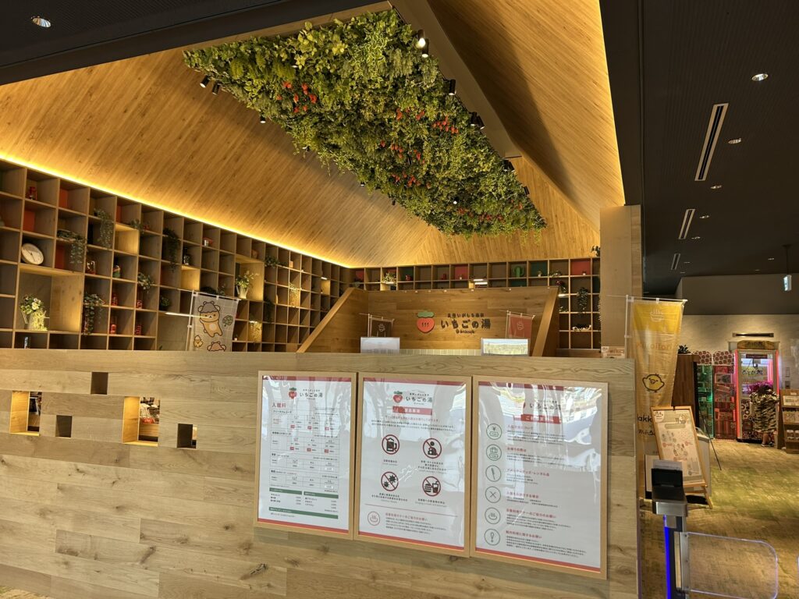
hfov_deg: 67.3
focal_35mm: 26
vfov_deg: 53.1
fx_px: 600
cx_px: 400
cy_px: 300
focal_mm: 5.7
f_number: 1.5
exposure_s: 1/121
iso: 125
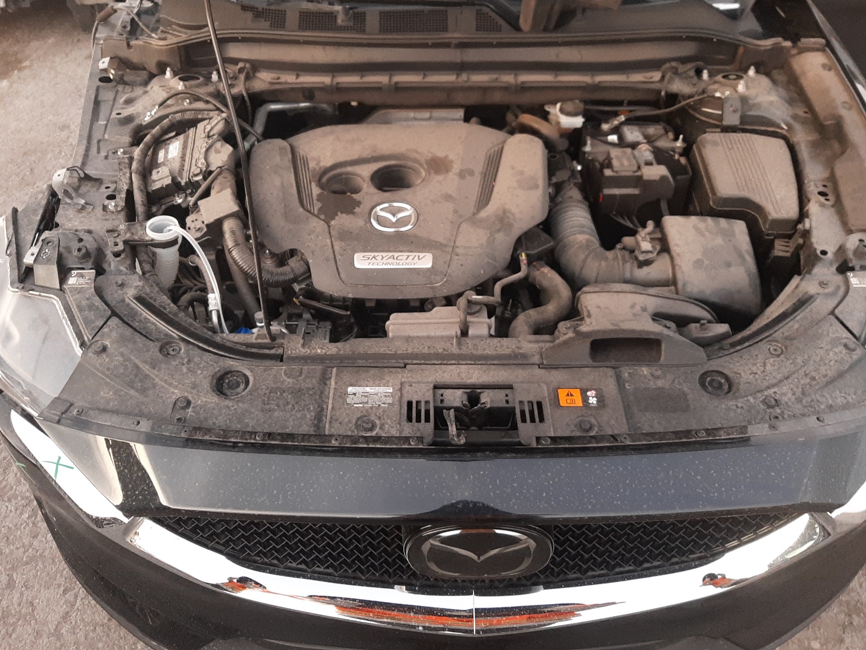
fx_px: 726
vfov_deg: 48.2
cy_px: 302
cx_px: 431
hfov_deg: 61.7
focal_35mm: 29
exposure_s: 1/24
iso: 301
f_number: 1.7
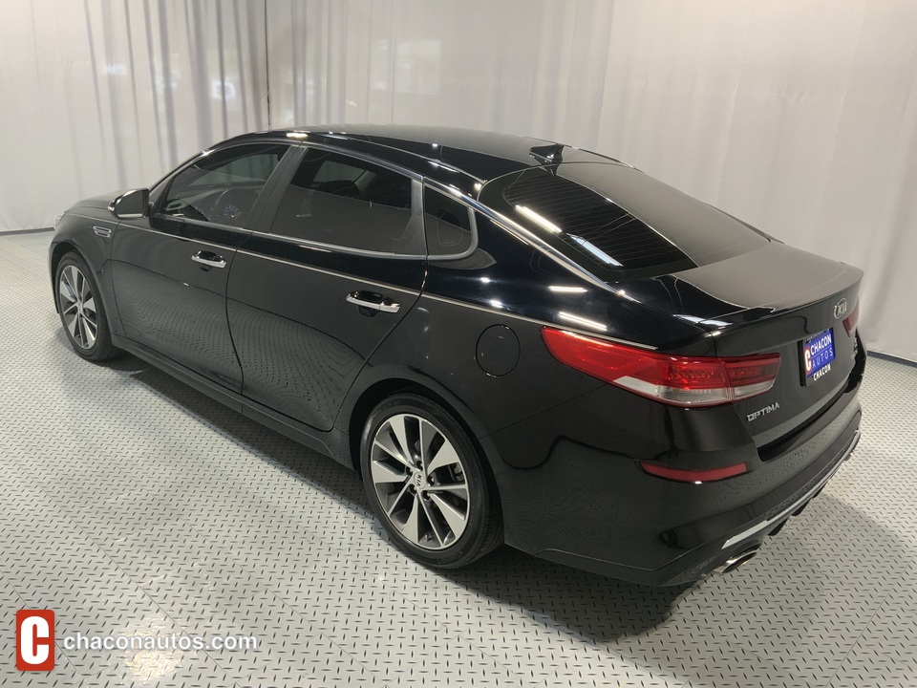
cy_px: 344
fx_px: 768
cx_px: 458
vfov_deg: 48.2
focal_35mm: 29
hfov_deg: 61.7
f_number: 1.8
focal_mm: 3
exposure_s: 1/60
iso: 80
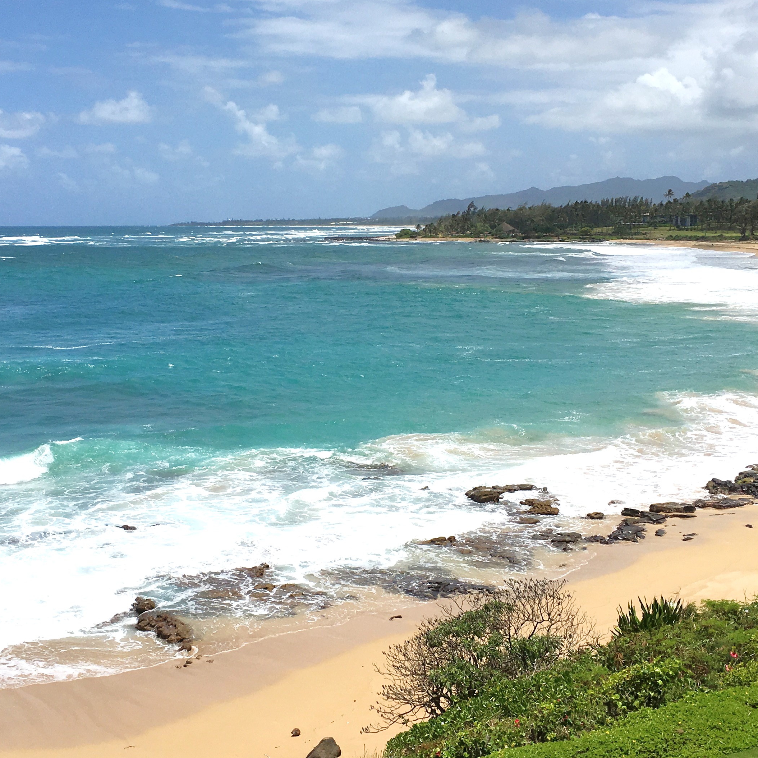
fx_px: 1214
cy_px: 357
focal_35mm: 49
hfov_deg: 34.7
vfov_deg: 34.7
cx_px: 346
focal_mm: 4.15
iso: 25
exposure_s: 1/5917
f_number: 2.2
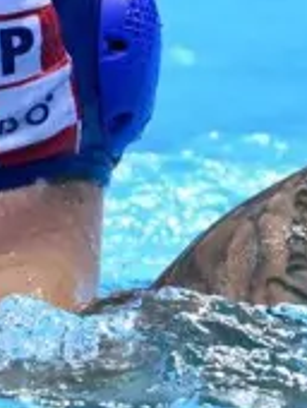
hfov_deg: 0.5
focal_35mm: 2809
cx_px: -419
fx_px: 33133
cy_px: -354
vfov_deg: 0.7
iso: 4000
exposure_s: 1/3200
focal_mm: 400
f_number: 4
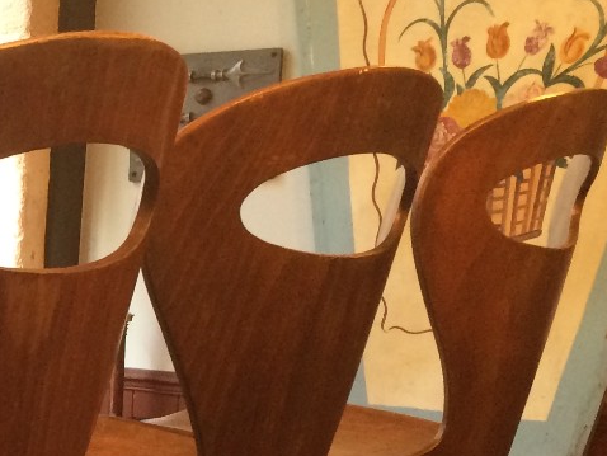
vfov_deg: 14.4
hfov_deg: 18.6
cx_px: -206
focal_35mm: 97
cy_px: 655
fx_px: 1702
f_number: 2.2
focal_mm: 4.15
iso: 160
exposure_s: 1/33
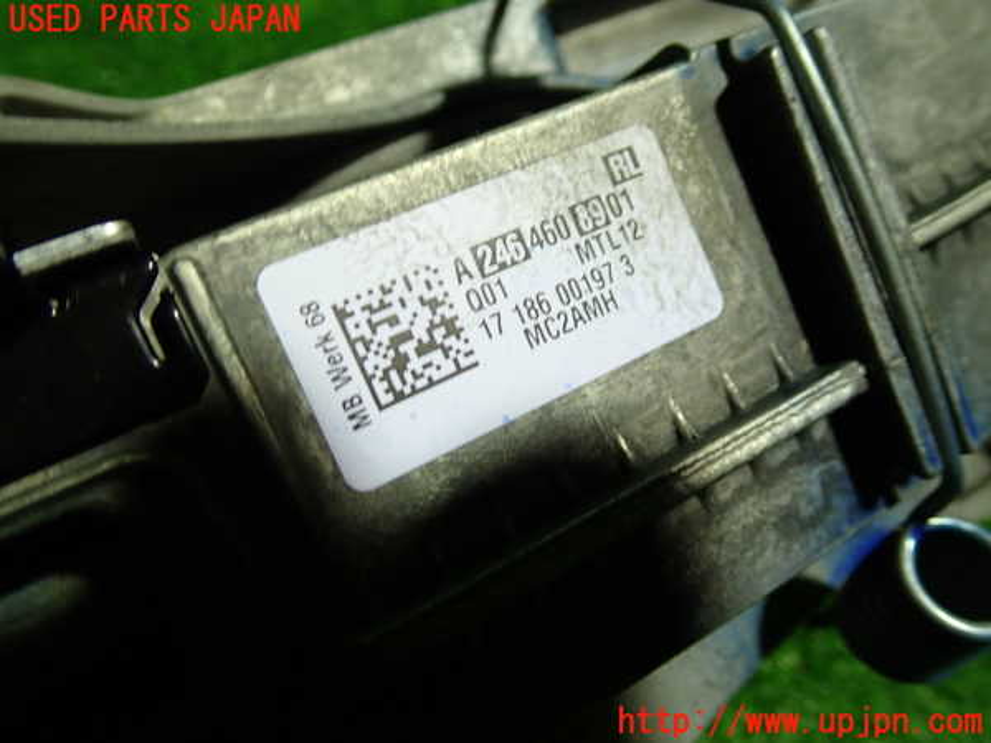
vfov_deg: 46.8
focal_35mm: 30
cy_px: 372
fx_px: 859
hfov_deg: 60.0
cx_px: 496
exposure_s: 1/50
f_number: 2.3
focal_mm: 5.4
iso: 200
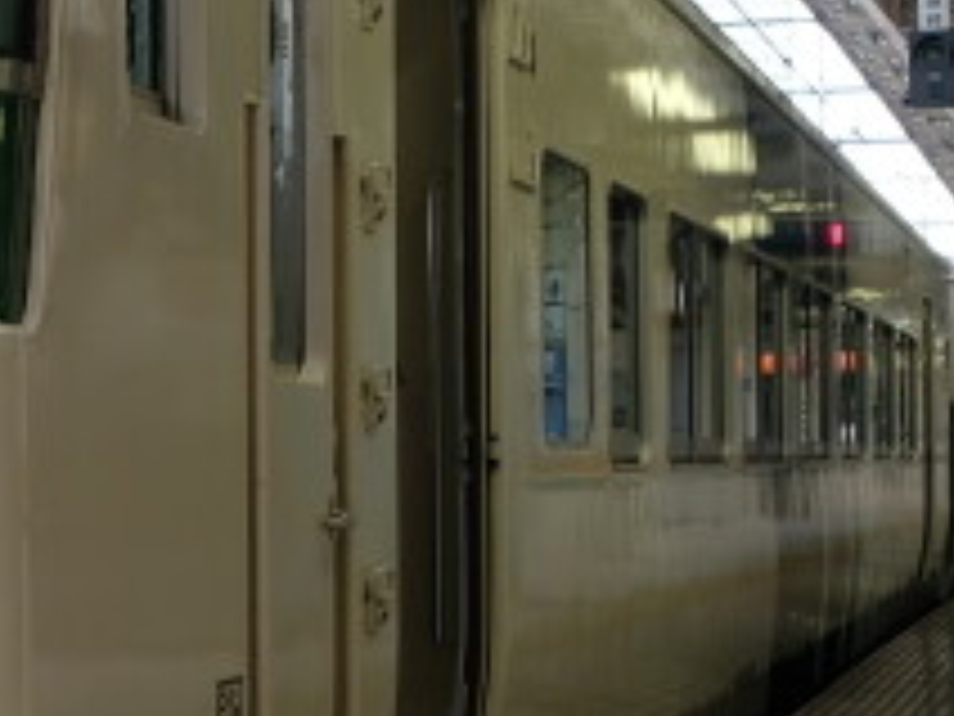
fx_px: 3004
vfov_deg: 13.6
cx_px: -356
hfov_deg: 16.8
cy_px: 455
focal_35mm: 109
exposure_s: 1/34
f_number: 8
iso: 200
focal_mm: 16
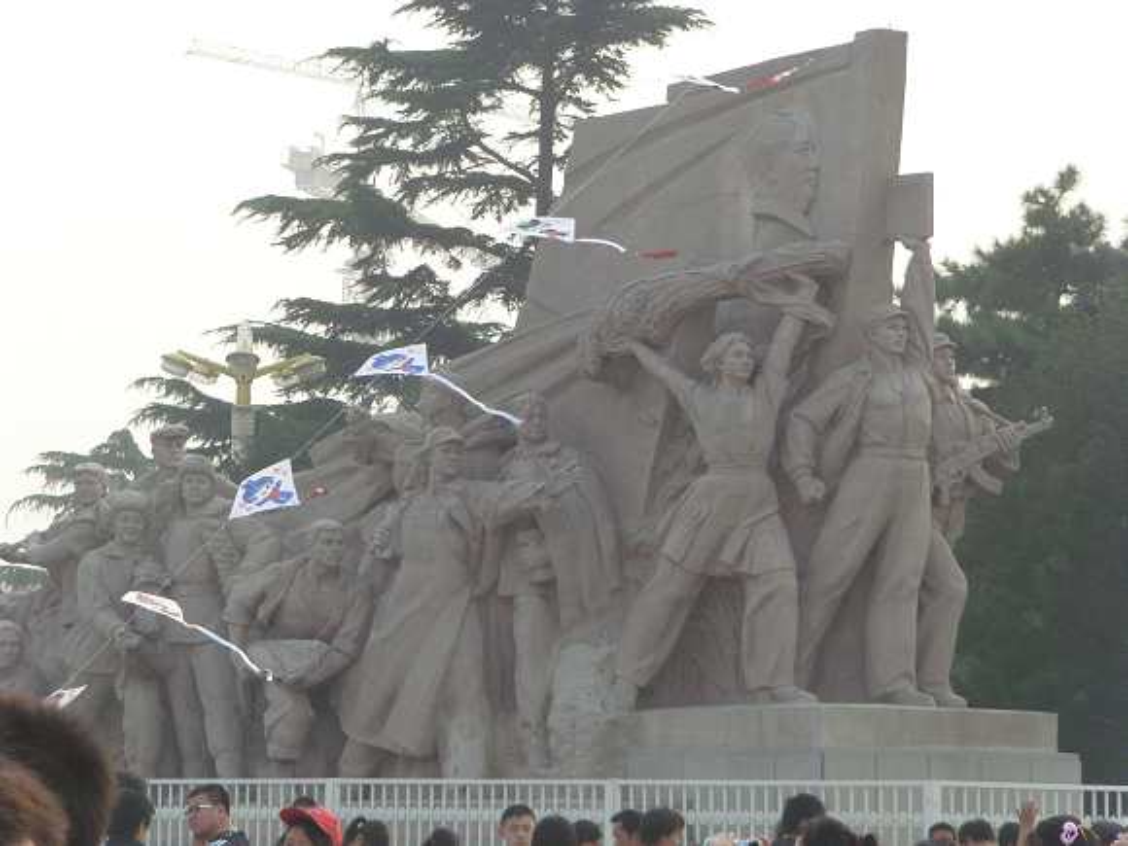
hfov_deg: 13.7
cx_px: 564
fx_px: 4692
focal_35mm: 144
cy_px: 423
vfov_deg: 10.3
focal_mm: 24
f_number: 4.8
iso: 100
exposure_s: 1/250
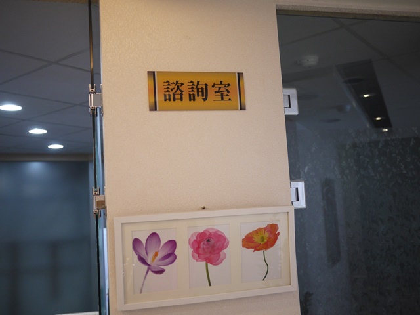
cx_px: 210
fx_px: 485
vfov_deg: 36.0
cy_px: 158
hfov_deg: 46.8
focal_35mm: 40
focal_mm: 20
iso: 400
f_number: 1.7
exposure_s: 1/125
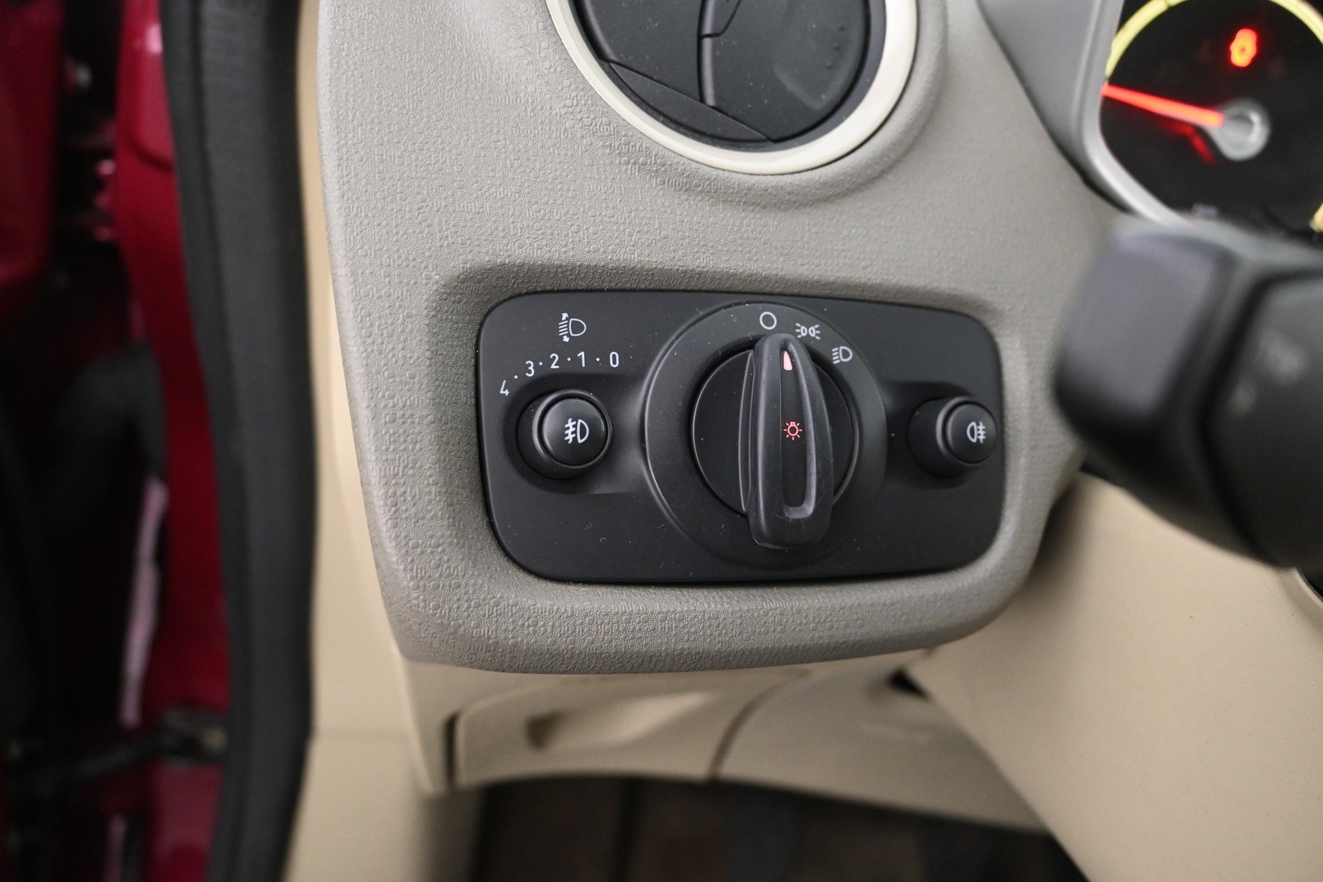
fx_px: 1102
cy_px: 441
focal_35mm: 30
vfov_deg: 43.6
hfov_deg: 61.9
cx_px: 662
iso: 3200
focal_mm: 20
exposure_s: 1/25
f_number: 3.8
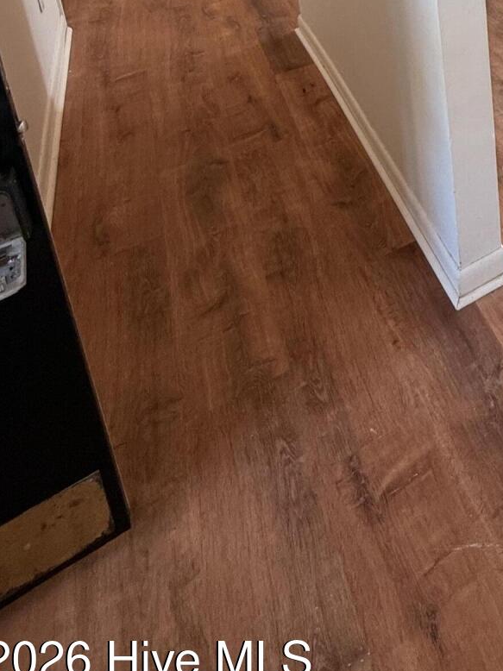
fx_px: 698
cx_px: 591
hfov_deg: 33.1
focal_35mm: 36
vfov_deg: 38.6
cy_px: -124
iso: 125
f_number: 2.2
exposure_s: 1/99
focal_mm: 2.22
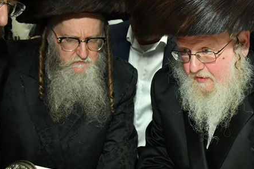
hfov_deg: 35.1
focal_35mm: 55
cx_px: 202
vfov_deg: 24.6
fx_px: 388
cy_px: 100
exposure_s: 1/250
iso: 1250
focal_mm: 24
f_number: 5.6
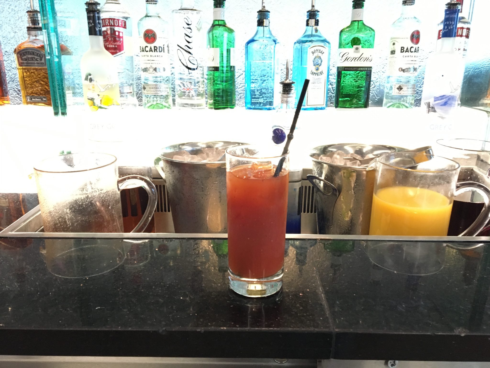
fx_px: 411
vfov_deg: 48.2
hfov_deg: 61.7
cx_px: 245
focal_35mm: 29
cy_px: 184
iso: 250
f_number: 2.2
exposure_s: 1/33
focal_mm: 4.15
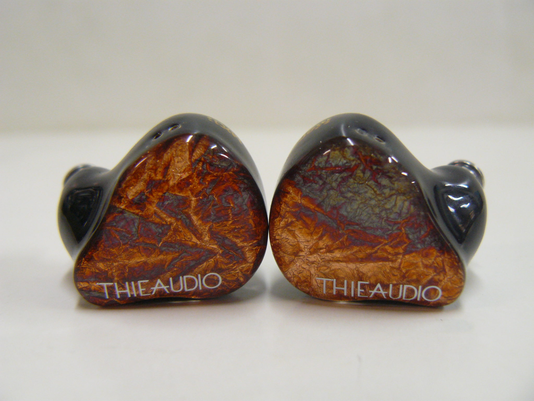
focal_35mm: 36
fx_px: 555
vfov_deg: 39.7
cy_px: 200
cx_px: 267
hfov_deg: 51.4
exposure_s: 1/30
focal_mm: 6
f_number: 2.8
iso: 200
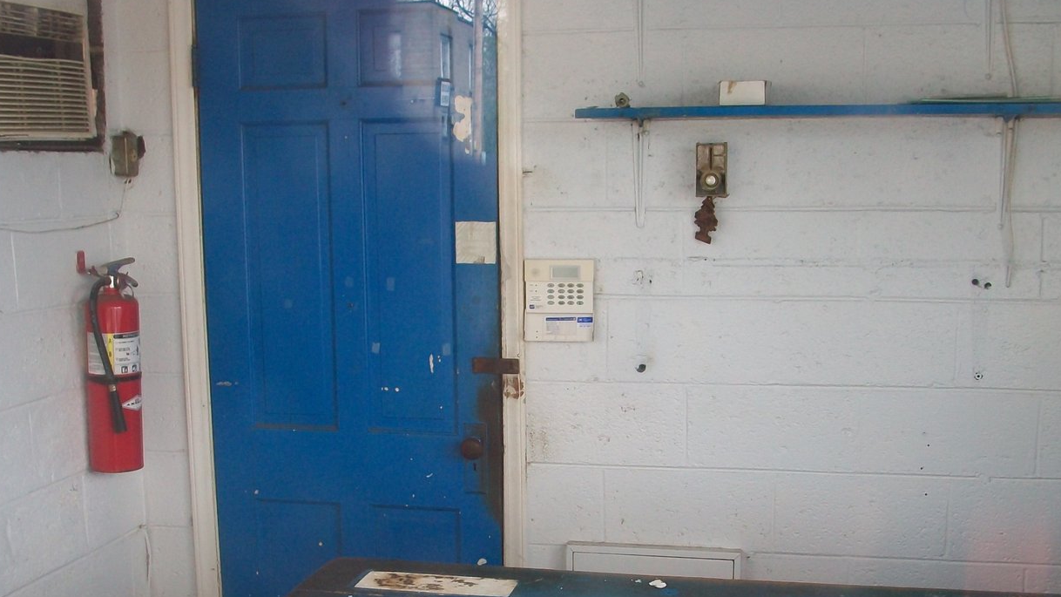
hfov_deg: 44.6
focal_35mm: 46
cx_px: 525
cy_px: 414
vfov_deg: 25.8
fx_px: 1294
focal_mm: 5.7
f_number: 2.8
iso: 80
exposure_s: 1/100
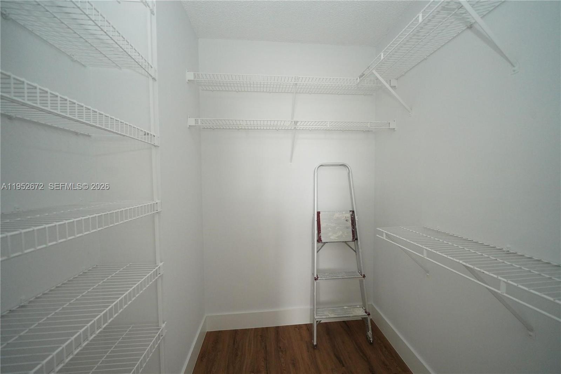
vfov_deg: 81.2
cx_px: 280
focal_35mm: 14
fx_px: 218
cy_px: 187
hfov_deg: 104.3
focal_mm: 14
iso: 5000
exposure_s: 1/160
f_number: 4
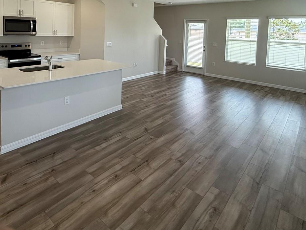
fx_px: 212
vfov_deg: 52.1
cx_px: 110
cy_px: 37
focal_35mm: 24
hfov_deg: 70.1
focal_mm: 2.22
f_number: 2.2
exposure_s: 1/120
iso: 125
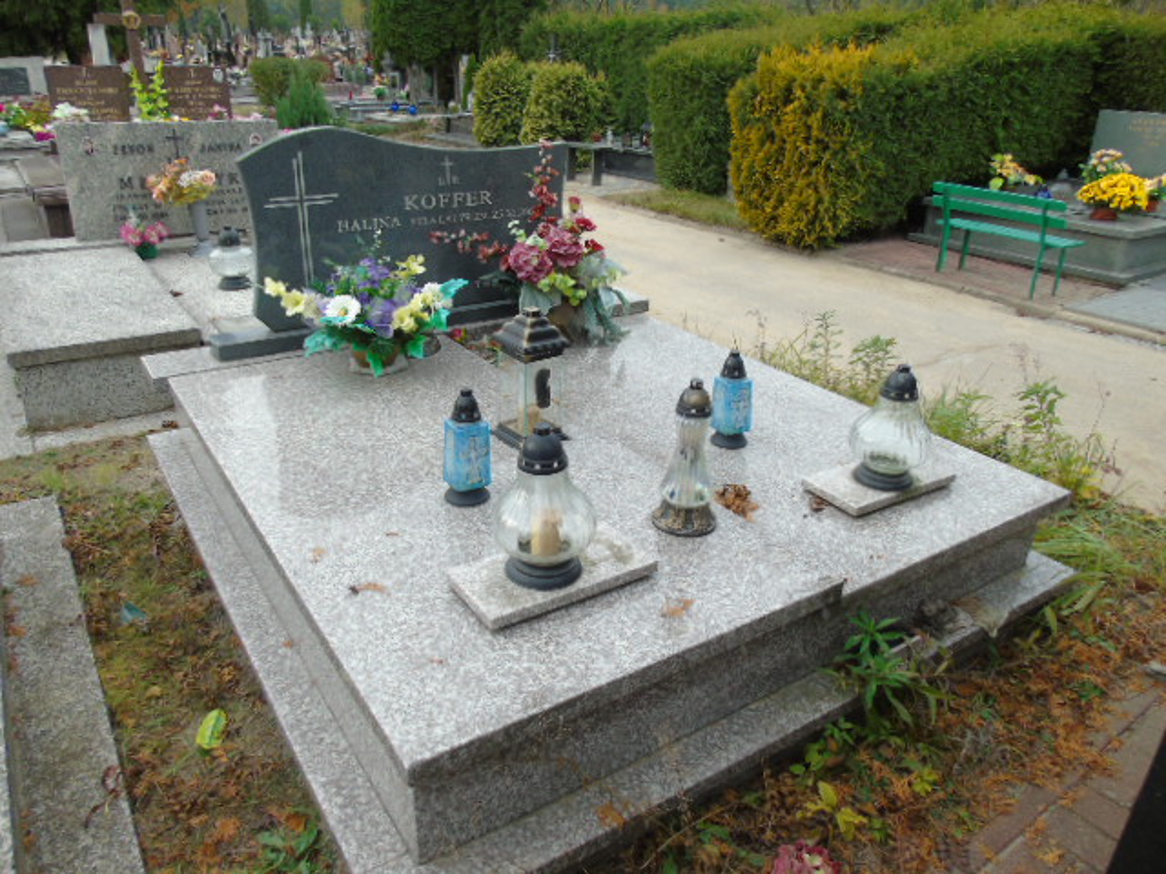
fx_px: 842
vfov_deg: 54.9
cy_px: 437
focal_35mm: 25
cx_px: 583
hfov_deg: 69.4
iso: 80
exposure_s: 1/160
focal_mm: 4.4
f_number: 3.4
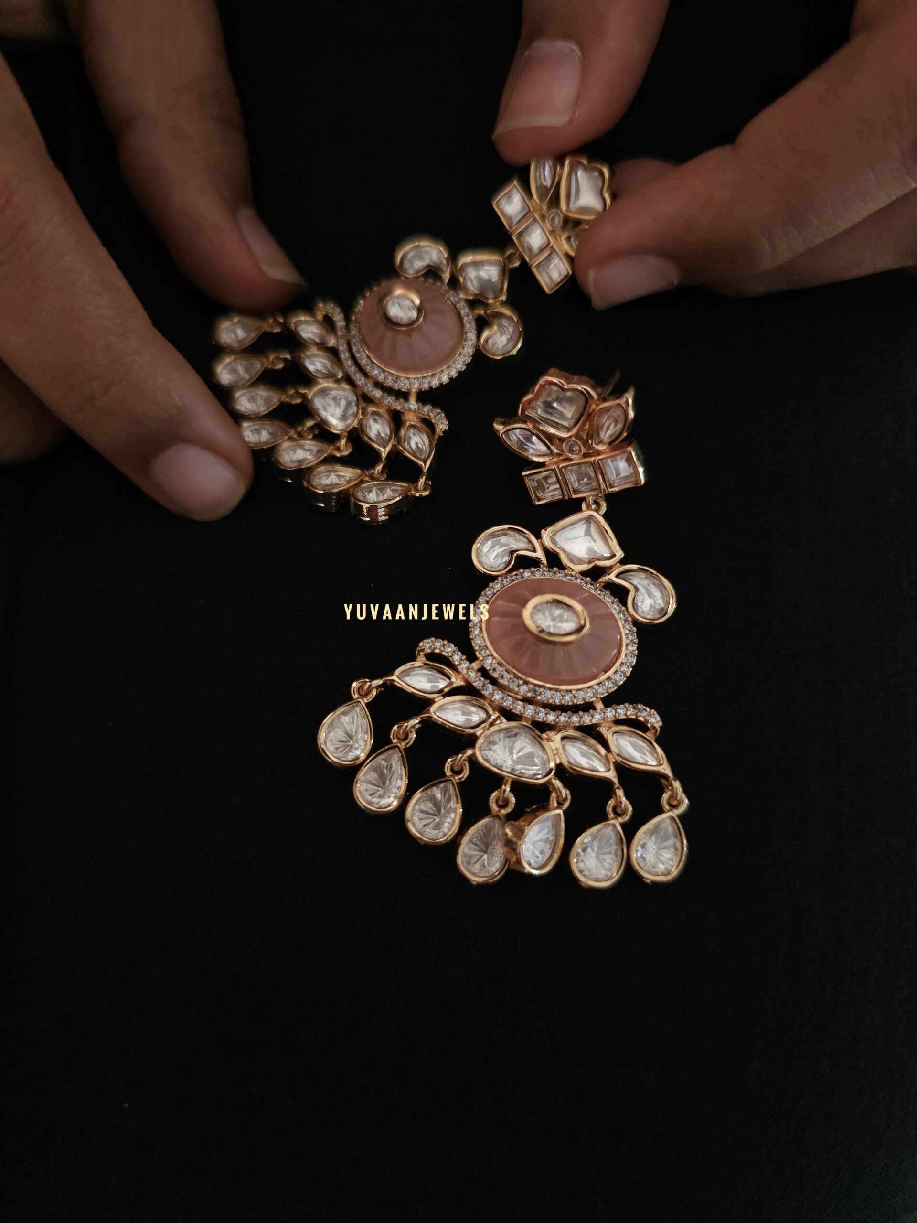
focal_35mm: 23
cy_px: 612
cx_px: 458
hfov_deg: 58.9
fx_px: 812
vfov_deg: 73.9
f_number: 1.7
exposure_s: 1/125
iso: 400
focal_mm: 6.3
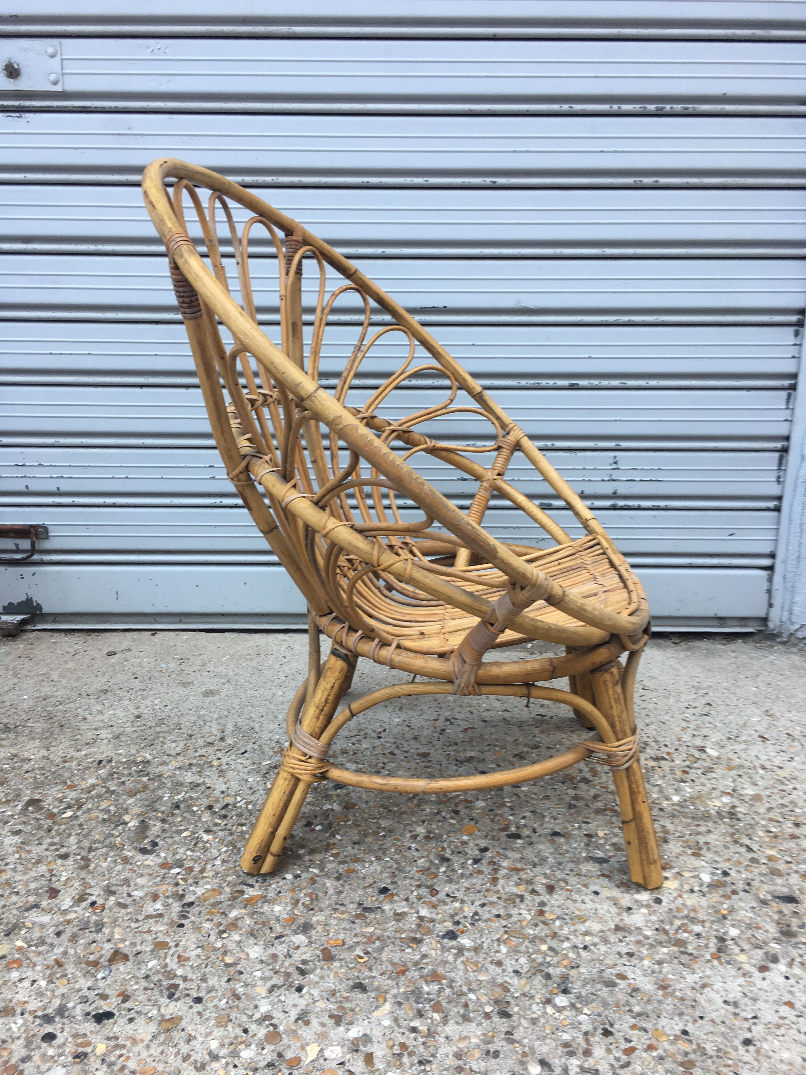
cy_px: 538
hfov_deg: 48.2
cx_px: 403
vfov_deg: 61.7
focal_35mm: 29
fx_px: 900
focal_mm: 4.15
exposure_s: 1/121
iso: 25
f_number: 2.2
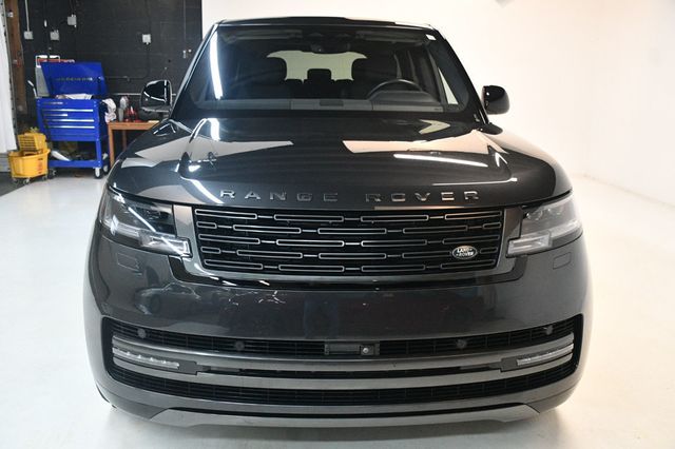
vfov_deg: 38.8
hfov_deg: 55.8
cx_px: 338
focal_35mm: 34
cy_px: 224
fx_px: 637
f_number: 3.8
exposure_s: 1/125
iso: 3200
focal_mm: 23
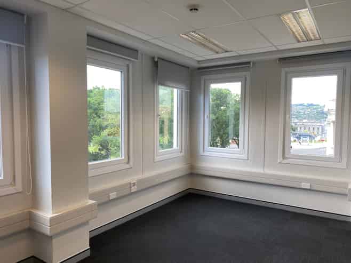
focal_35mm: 26
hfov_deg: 67.3
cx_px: 176
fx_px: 264
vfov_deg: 53.0
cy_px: 132
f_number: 1.8
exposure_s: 1/100
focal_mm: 4.25
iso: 40
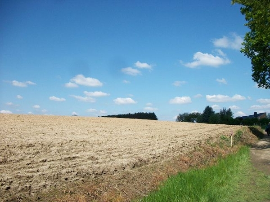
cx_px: 135
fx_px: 250
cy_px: 101
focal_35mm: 32
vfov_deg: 44.2
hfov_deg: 56.8
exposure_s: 1/160
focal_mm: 5.7
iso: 80
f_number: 8.8
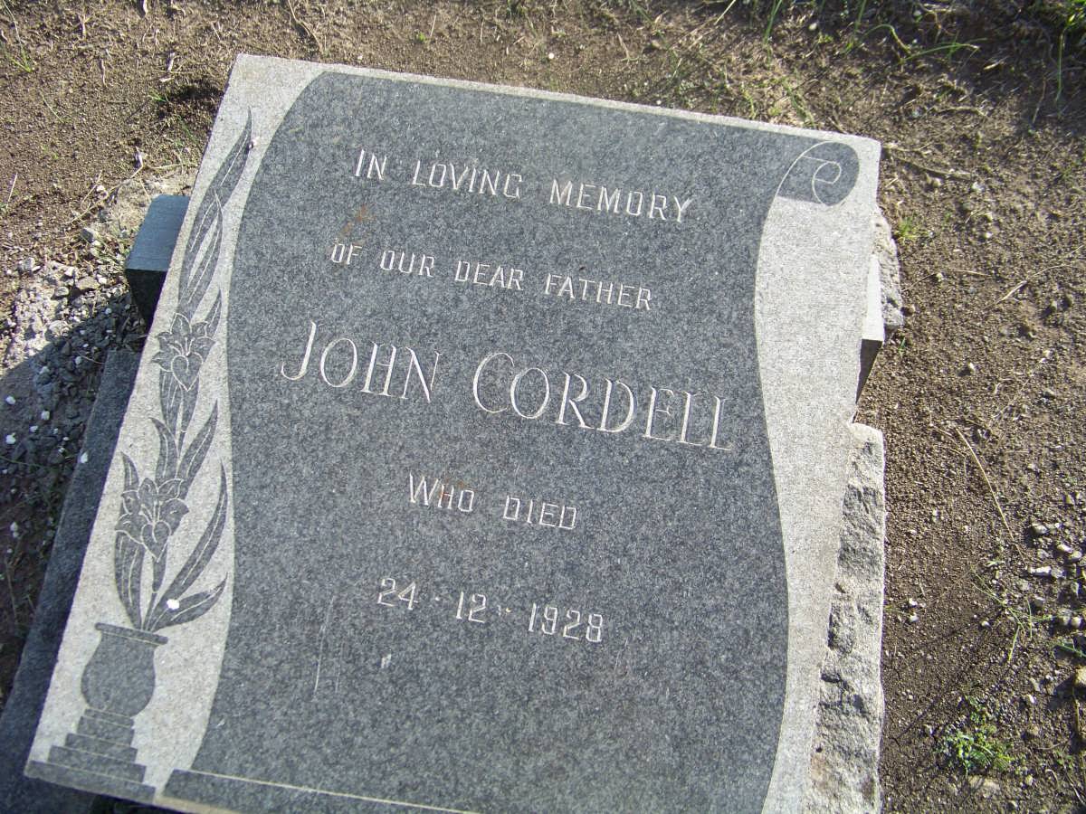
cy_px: 407
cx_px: 543
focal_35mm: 36
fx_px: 1129
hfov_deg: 51.4
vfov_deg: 39.7
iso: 64
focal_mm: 5.85
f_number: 2.8
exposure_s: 1/500
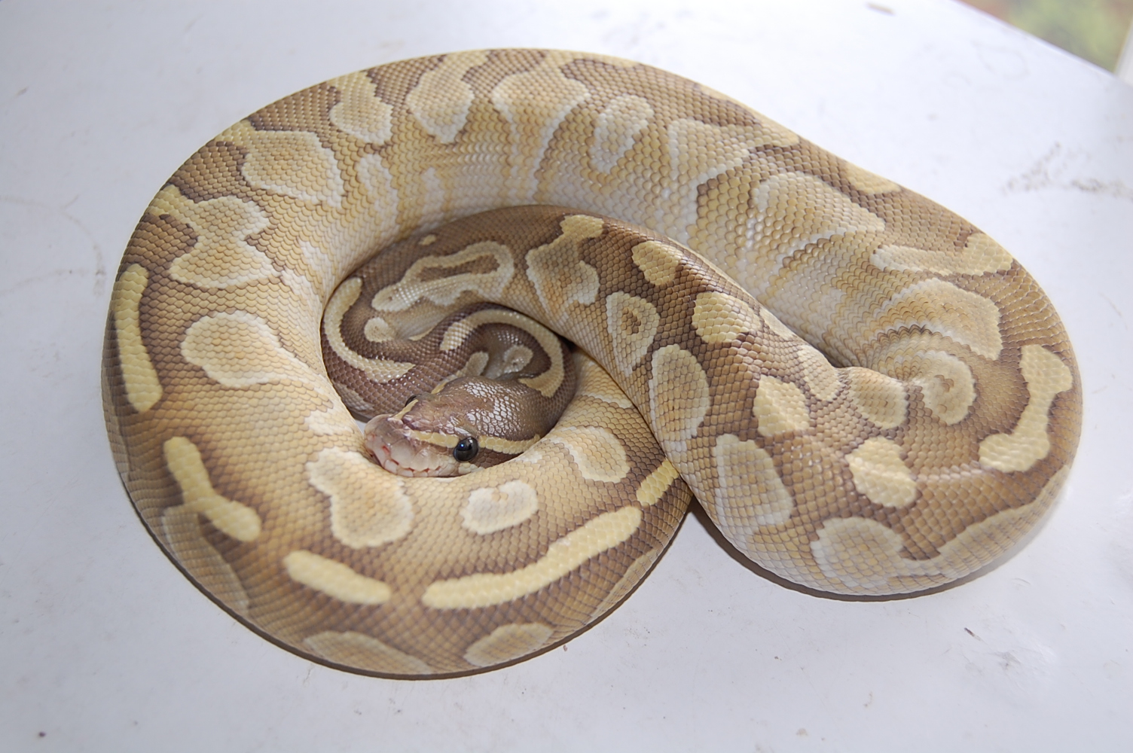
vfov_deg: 26.4
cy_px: 376
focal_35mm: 51
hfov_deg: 38.9
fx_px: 1604
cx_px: 566
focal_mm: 34
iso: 250
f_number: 4.5
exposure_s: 1/125
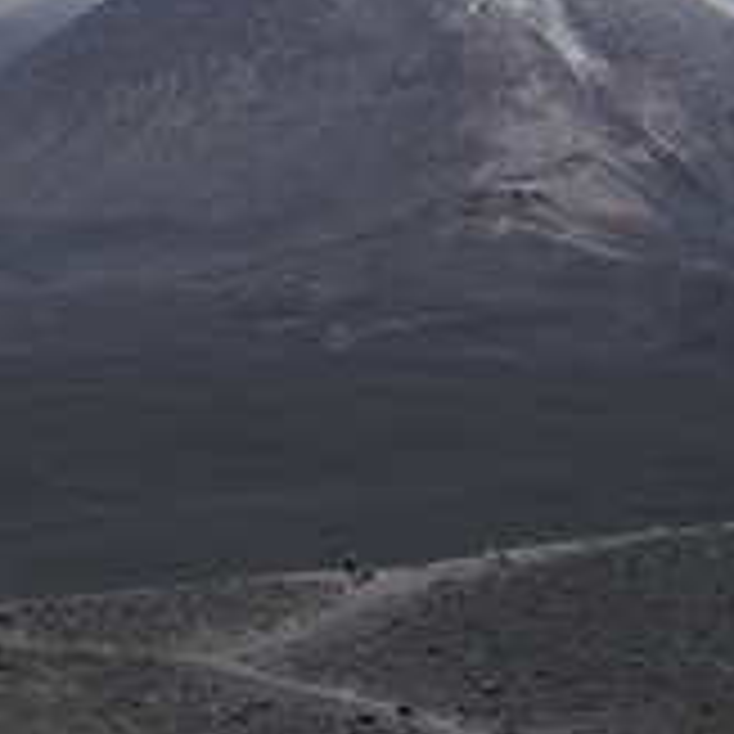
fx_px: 3028
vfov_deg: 13.7
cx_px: -158
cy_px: 95
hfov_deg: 13.4
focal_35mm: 126
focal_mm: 35
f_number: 9.5
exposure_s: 1/250
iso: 100
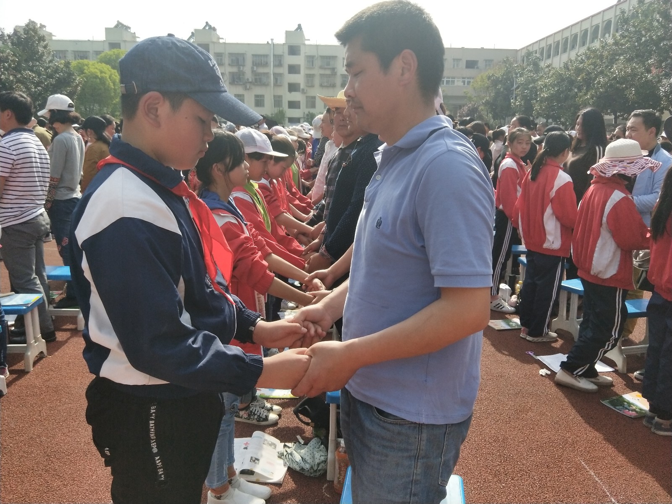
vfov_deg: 54.9
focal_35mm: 25
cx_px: 336
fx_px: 485
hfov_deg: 69.4
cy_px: 252
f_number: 1.7
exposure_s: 1/2092
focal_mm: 4.27
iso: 101
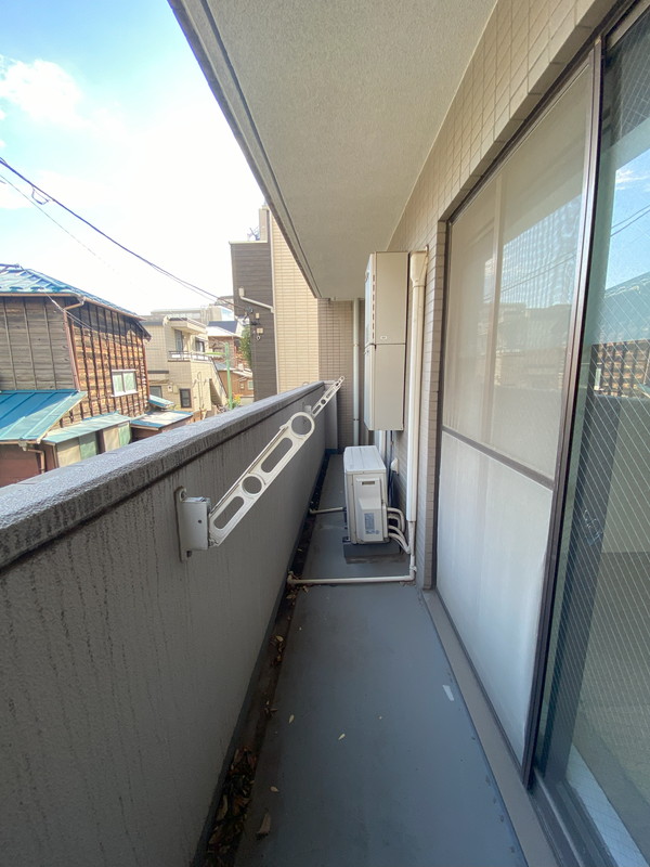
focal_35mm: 13
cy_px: 434
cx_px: 325
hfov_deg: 89.9
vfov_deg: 106.2
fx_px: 325
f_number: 2.4
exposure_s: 1/122
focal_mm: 1.54
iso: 32
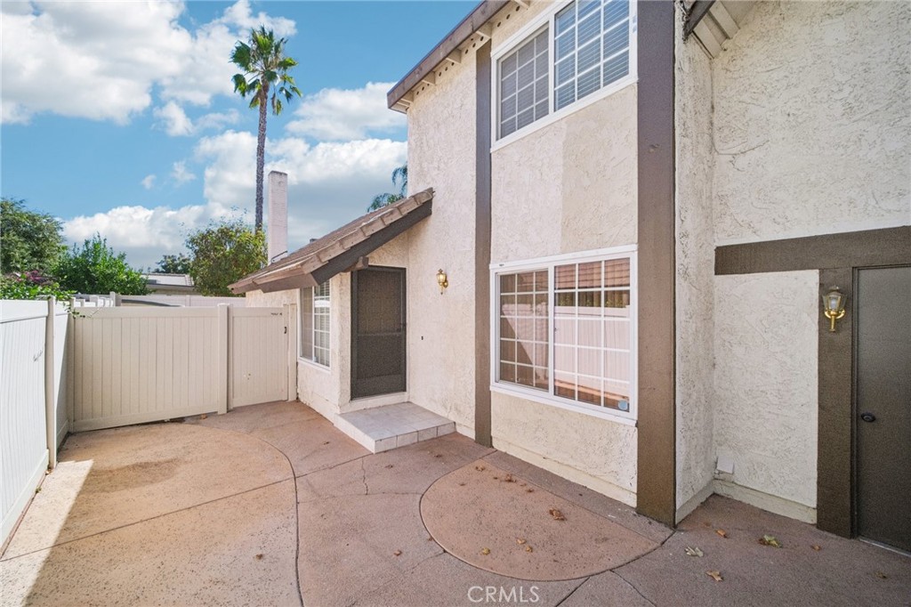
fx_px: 354
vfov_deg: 81.2
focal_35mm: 14
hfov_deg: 104.3
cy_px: 304
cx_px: 456
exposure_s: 1/180
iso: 320
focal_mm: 9
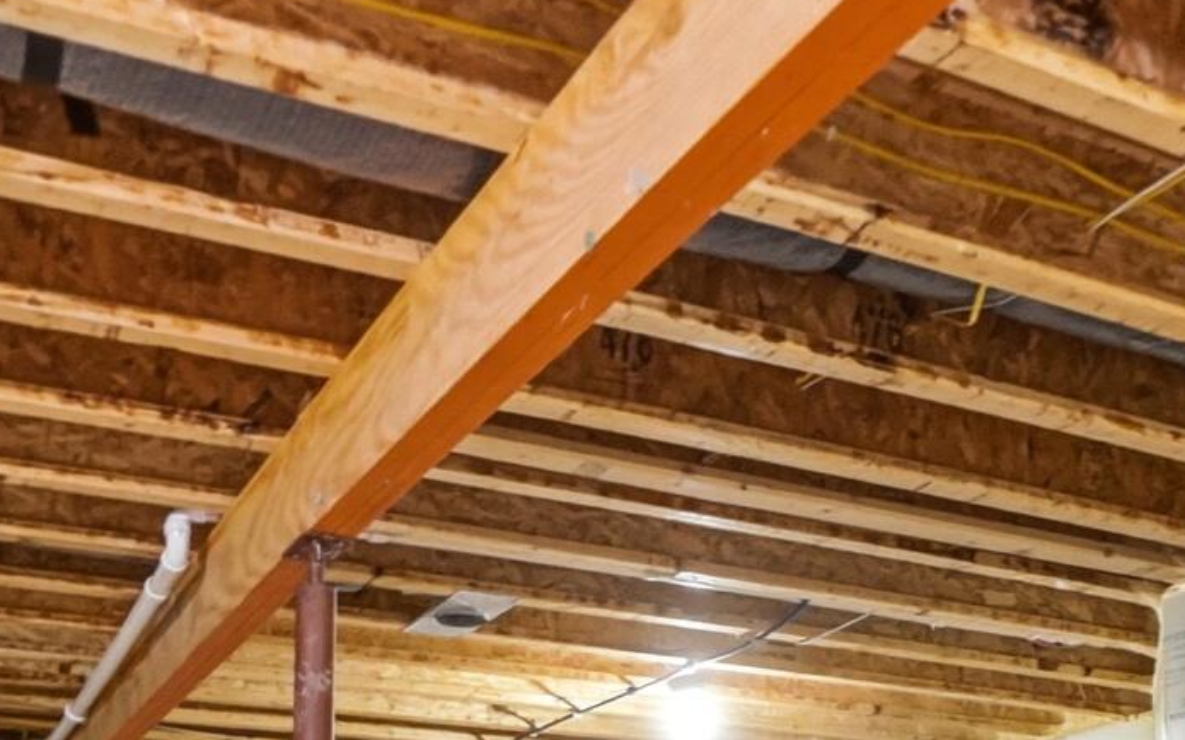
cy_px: 1004
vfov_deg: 24.7
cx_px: 648
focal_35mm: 44
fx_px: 1421
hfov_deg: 45.2
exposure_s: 1/30
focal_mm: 10
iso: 200
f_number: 5.6
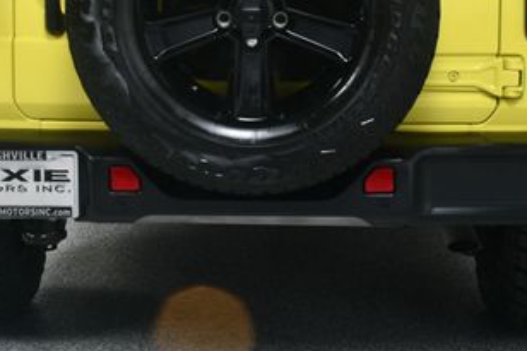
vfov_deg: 16.1
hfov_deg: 24.5
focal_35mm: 83
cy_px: -5
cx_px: 267
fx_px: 1214
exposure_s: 1/160
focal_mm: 27
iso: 100
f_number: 11
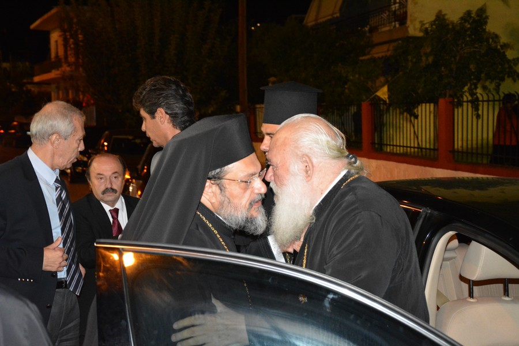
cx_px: 260
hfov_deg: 37.9
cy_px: 173
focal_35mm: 52
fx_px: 757
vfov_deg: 25.8
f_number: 4.5
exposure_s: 1/60
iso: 3200
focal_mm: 35
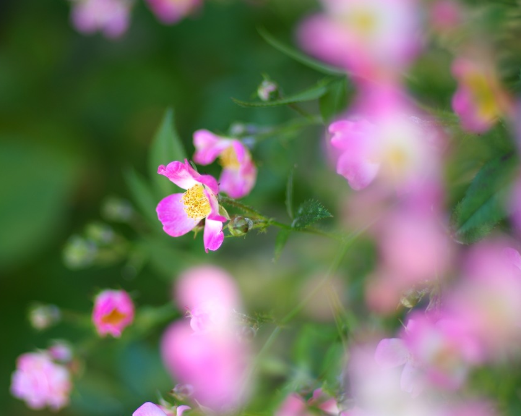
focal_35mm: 132
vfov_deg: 11.7
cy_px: 208
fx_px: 2028
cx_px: 205
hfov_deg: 14.6
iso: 100
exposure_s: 1/250
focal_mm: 77
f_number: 1.8
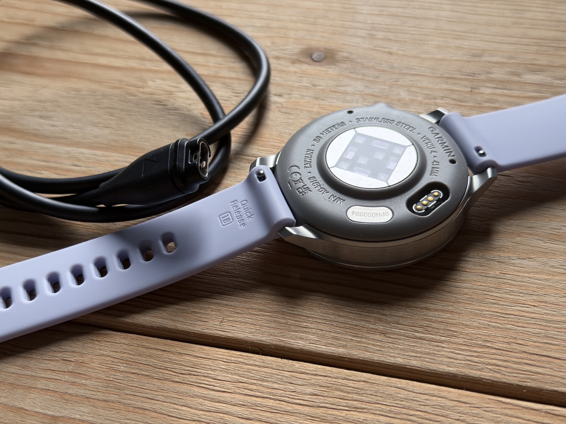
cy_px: 212
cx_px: 283
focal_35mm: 48
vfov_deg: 30.3
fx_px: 785
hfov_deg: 39.7
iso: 160
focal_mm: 6.76
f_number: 1.78
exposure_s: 1/60
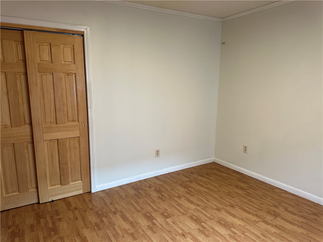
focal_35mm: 24
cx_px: 162
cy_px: 121
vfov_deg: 56.8
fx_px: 224
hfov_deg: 71.6
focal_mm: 6.86
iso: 160
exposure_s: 1/60
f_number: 1.78
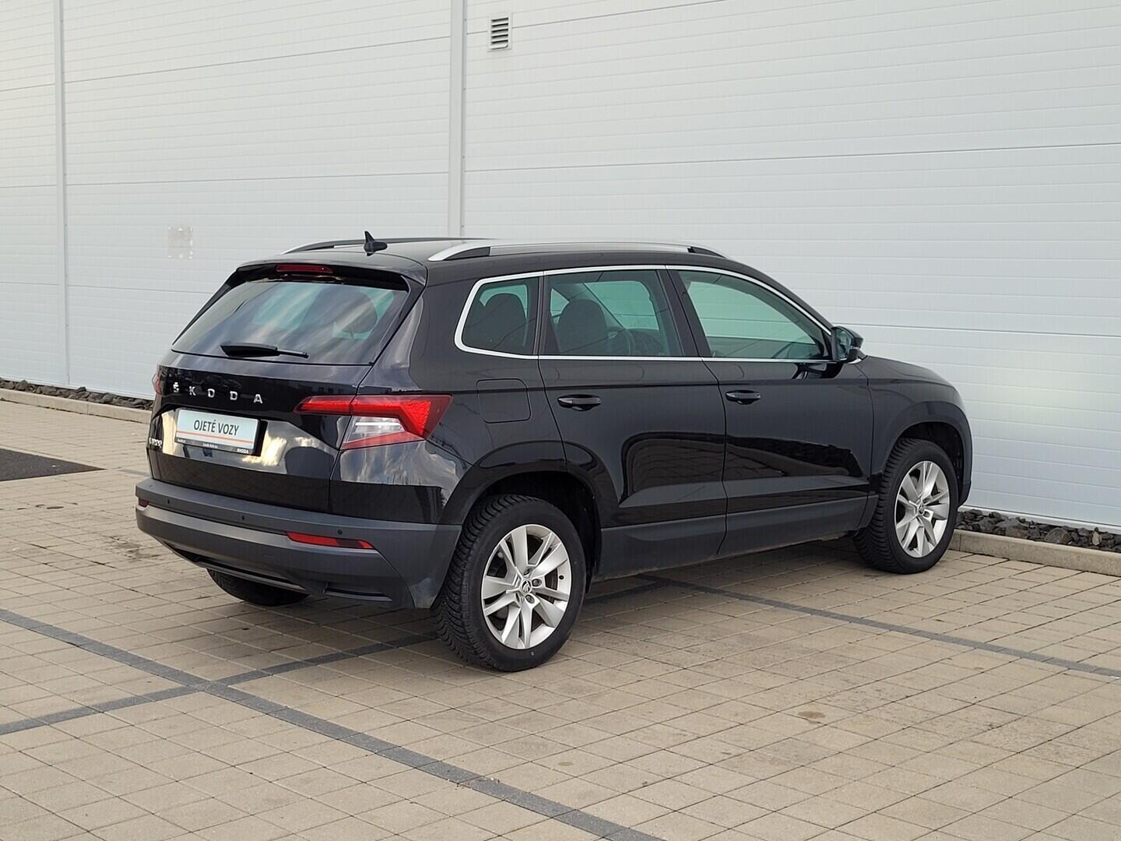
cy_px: 420
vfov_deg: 53.1
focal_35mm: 26
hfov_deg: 67.3
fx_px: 842
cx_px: 560
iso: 40
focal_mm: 5.4
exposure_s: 1/196
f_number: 1.8
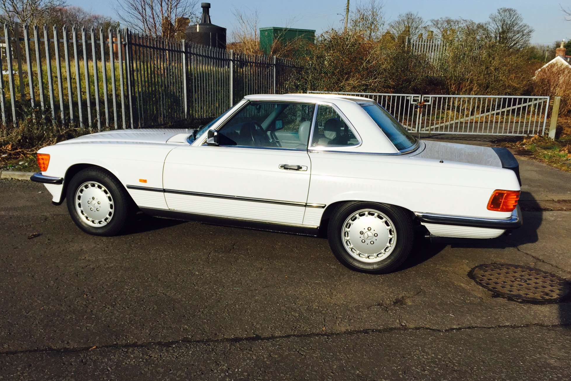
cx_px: 283
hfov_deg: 60.3
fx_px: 492
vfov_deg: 42.2
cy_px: 215
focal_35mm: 31
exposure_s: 1/3597
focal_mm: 4.15
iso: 32
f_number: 2.2
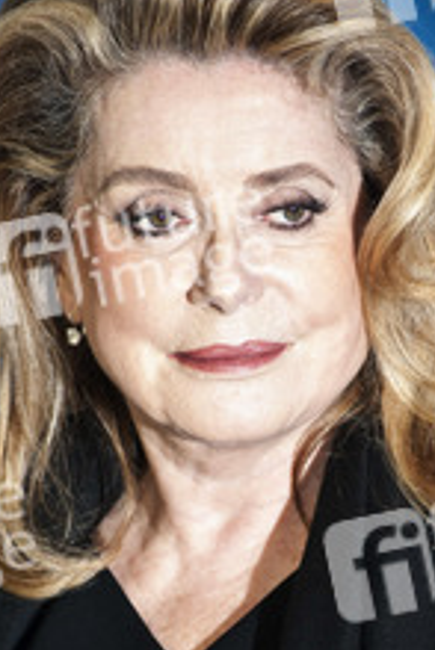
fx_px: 6587
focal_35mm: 364
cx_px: 209
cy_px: 405
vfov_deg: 5.7
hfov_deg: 3.8
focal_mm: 200
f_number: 4.5
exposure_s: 1/250
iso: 1250
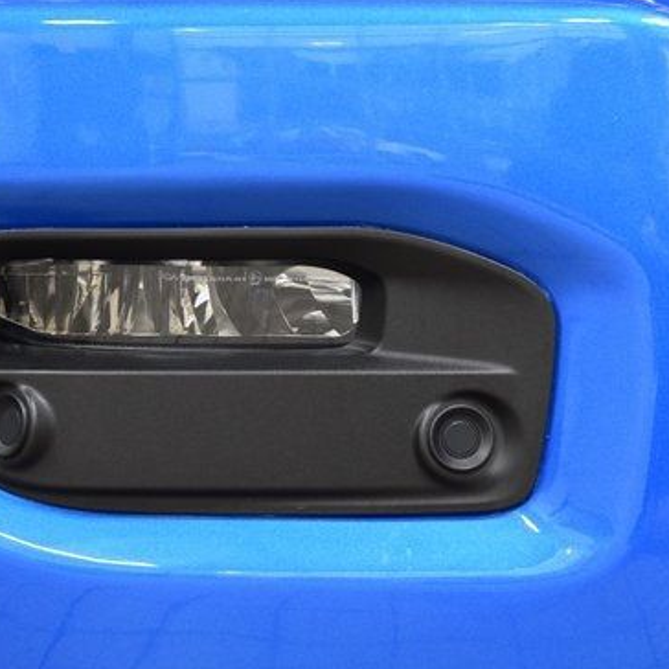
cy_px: 312
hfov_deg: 11.1
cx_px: 244
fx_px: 3433
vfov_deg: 11.1
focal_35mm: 157
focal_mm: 70
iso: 1600
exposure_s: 1/30
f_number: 5.6
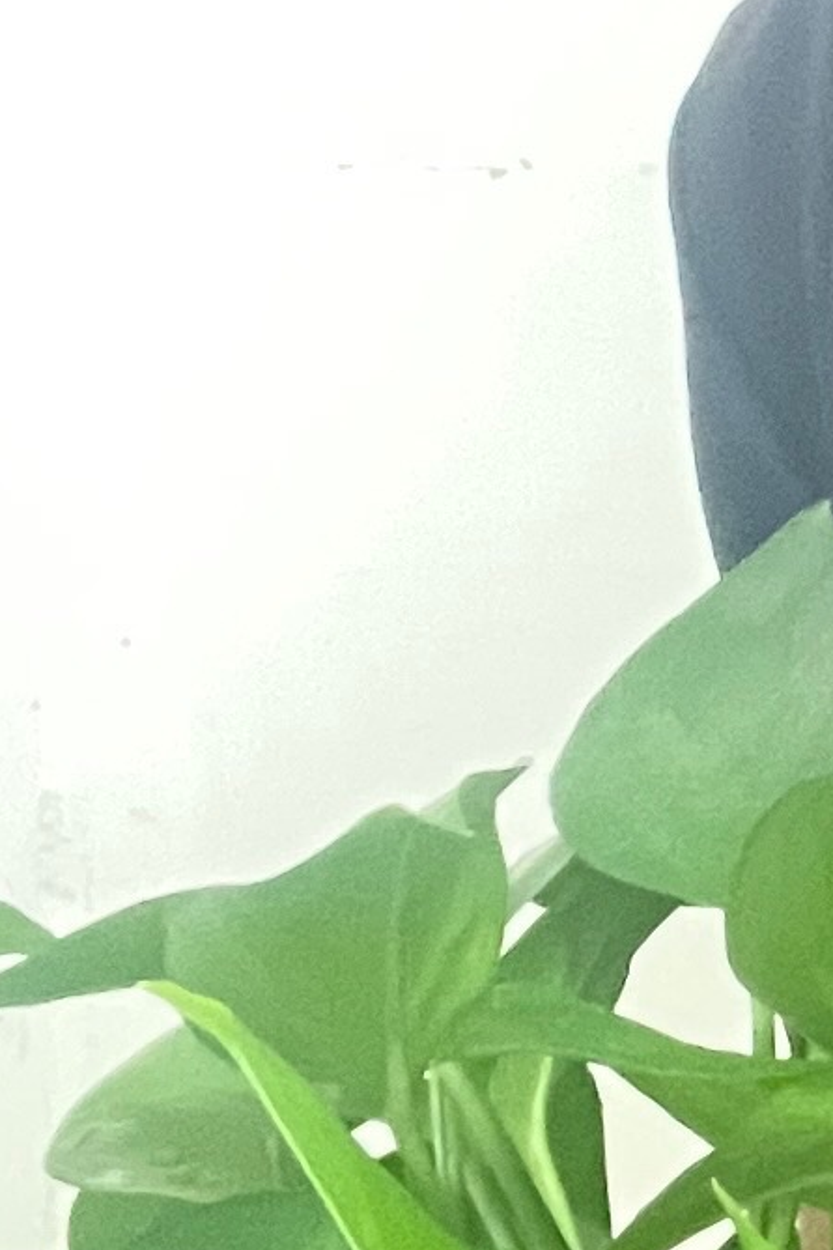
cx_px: 1965
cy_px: -422
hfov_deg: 8.7
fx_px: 4998
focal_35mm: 144
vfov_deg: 13.7
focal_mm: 2.71
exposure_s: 1/27
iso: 800
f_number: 2.2
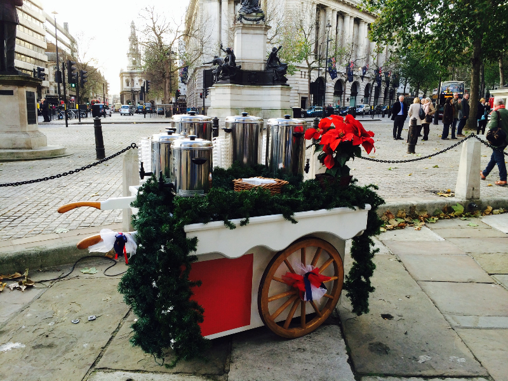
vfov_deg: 46.8
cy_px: 190
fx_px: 440
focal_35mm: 30
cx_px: 254
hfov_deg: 60.0
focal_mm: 4.12
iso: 50
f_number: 2.2
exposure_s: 1/120
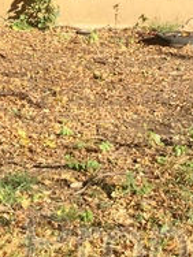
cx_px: 63
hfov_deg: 11.2
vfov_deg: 14.9
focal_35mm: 132
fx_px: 981
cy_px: 68
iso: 25
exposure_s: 1/590
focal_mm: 3.3
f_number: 2.4
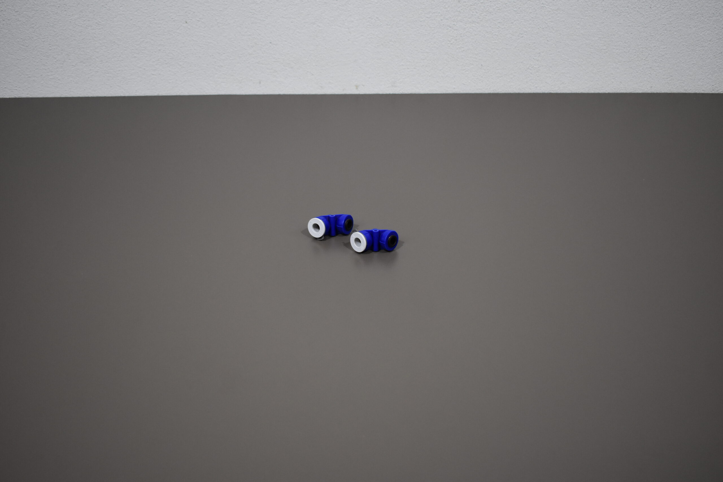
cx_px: 362
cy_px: 241
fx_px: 813
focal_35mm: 40
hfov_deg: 47.9
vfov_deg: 33.0
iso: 800
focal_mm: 27
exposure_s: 1/250
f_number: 4
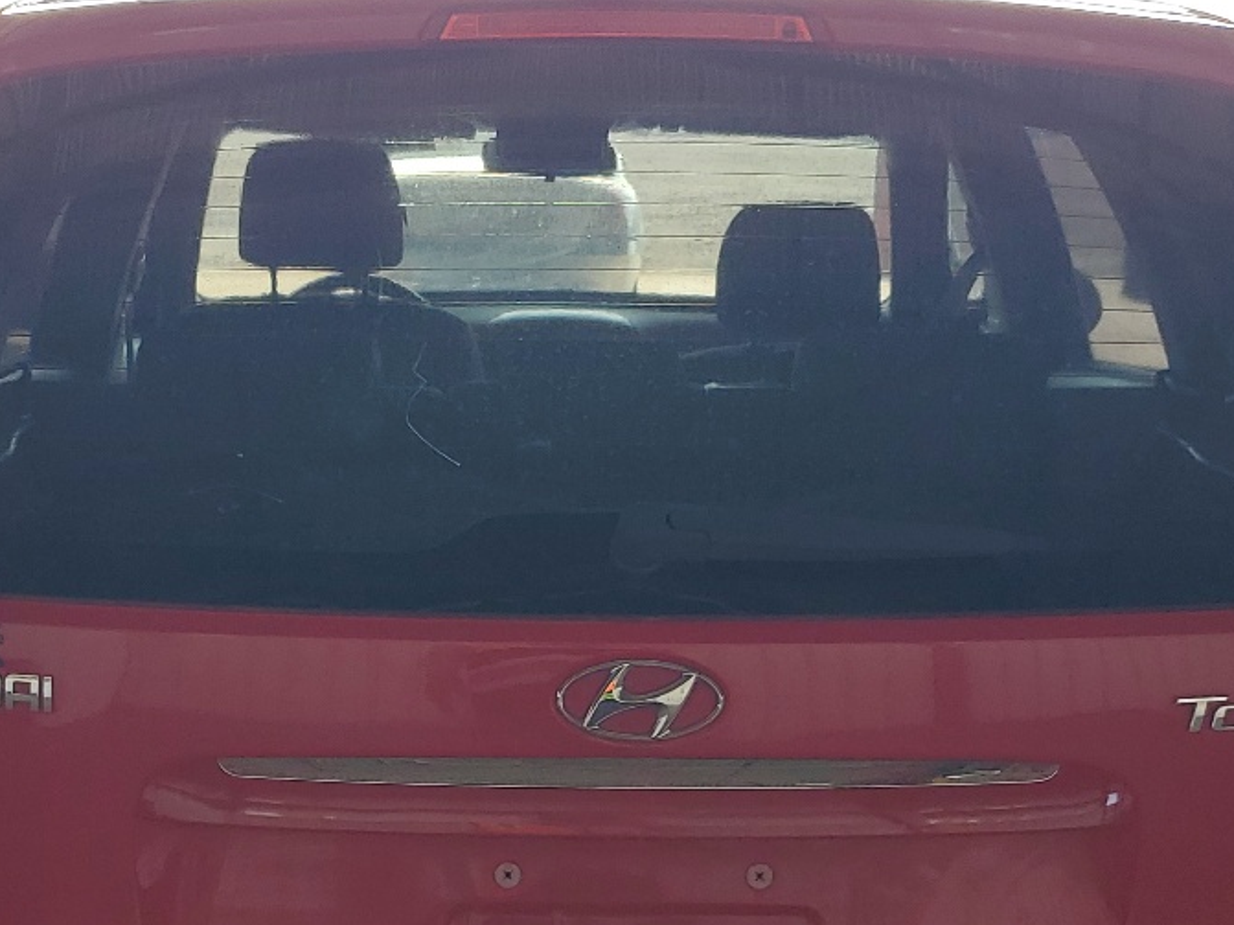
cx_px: 581
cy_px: 769
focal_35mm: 62
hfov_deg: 31.2
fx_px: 2210
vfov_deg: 23.2
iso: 50
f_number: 1.5
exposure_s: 1/278
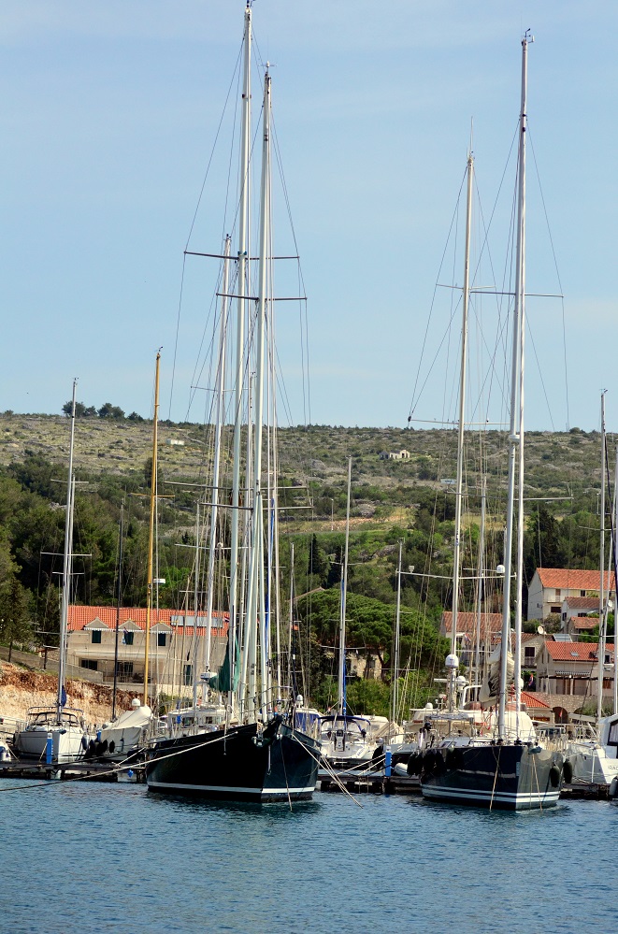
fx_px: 2912
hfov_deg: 12.1
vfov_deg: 18.2
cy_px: 467
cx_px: 309
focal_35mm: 112
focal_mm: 75
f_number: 4.5
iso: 1100
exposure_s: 1/8000
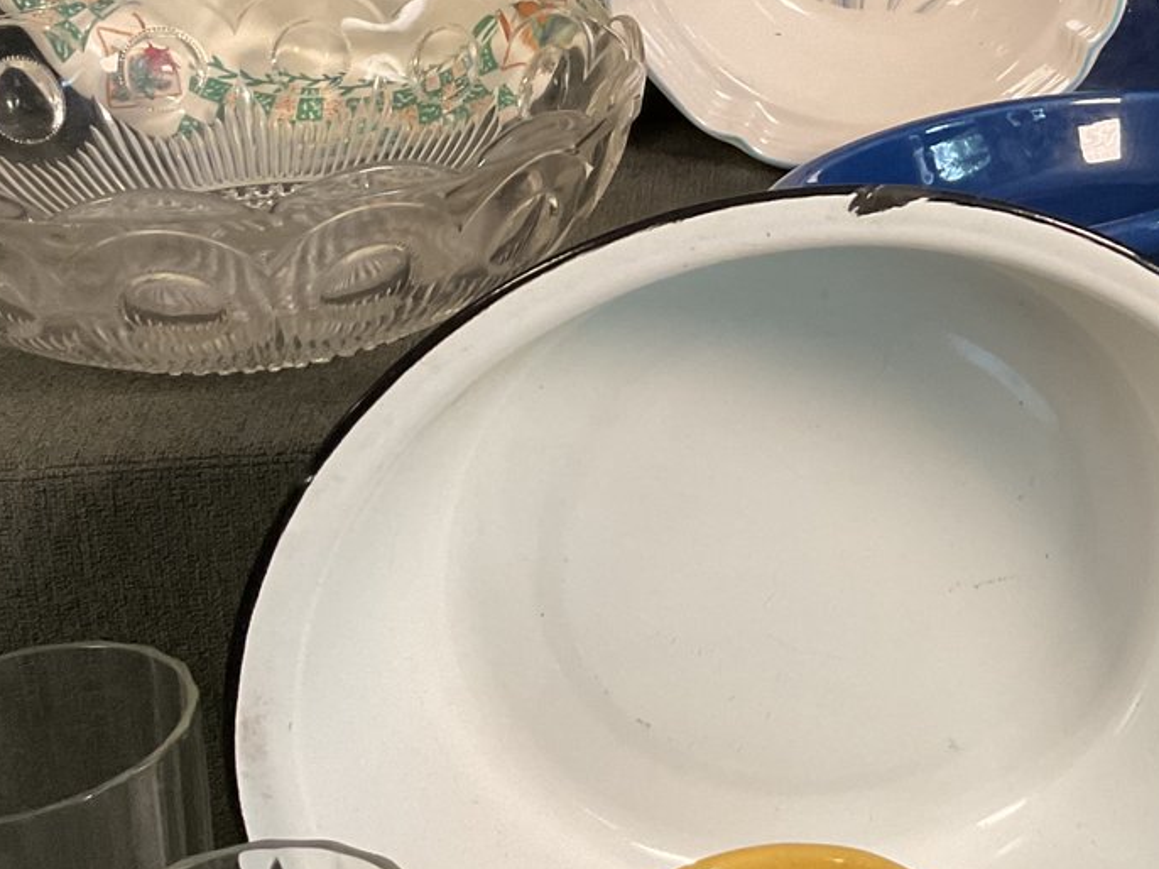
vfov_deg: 22.4
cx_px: 1189
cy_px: 89
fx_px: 2142
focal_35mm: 64
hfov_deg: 28.2
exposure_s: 1/60
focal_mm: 3
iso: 125
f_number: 1.8
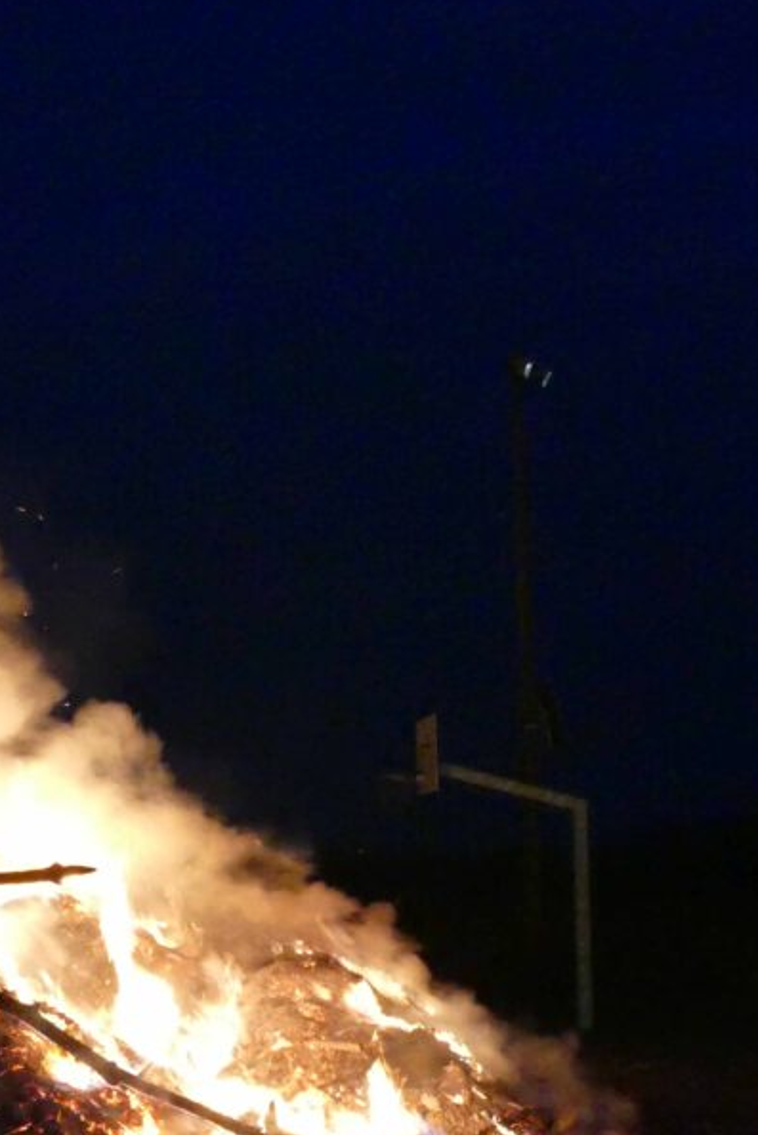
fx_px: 2336
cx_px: -134
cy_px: 566
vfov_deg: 27.3
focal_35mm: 74
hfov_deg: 17.6
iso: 6400
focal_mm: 15.51
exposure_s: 1/30
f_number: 6.3
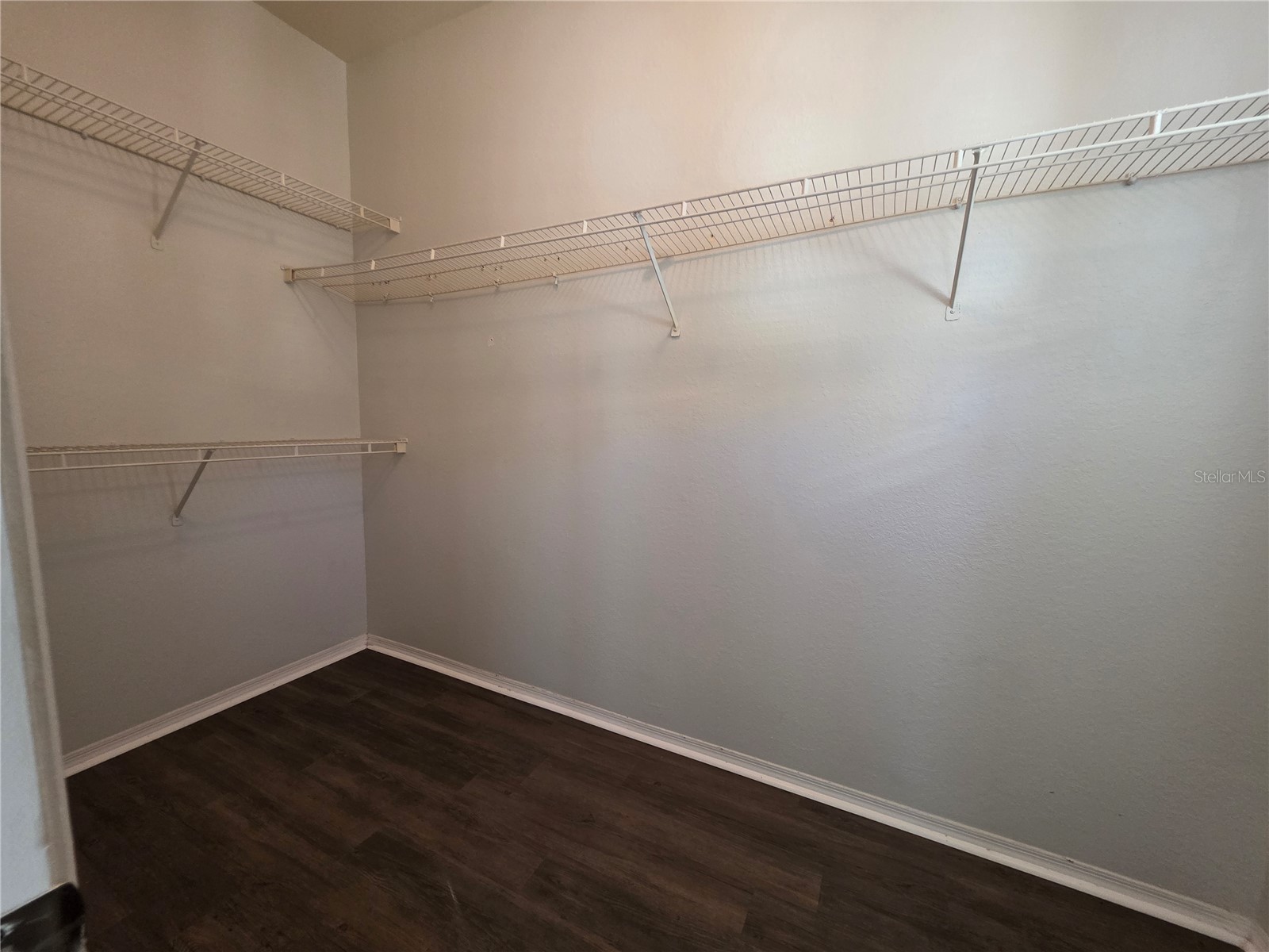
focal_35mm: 13
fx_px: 477
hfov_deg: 106.2
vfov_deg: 89.9
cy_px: 476
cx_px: 634
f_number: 1.9
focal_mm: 2.2
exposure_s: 1/60
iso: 400
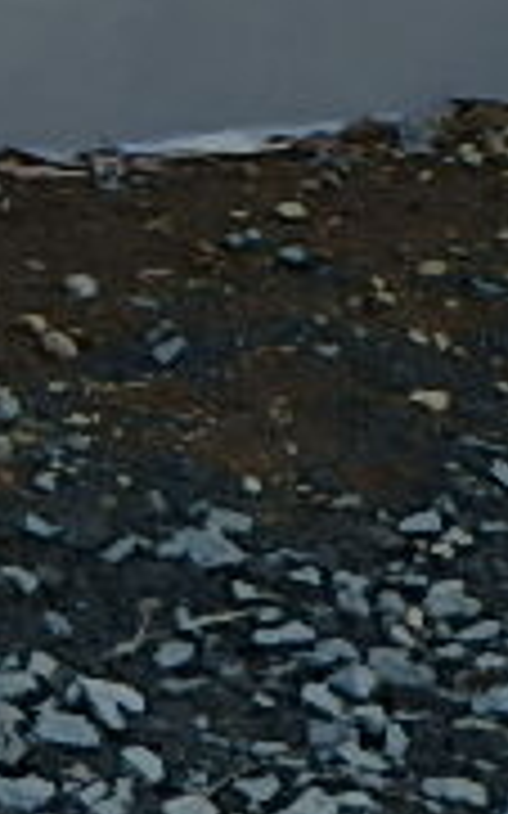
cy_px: -229
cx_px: -818
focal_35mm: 184
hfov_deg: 6.7
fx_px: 4079
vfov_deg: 11.1
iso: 125
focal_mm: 8.7
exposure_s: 1/160
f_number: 5.2
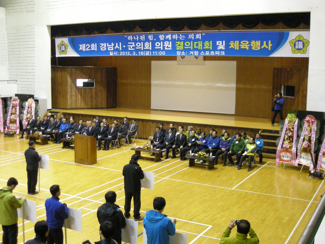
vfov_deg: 32.9
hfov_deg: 42.9
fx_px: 413
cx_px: 162
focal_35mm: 44
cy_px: 122
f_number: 3.1
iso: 400
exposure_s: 1/36
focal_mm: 7.1
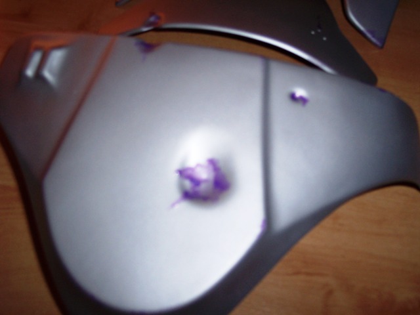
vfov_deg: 37.7
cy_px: 158
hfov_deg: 49.0
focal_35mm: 38
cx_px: 210
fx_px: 461
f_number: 2.8
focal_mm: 8
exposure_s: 1/30
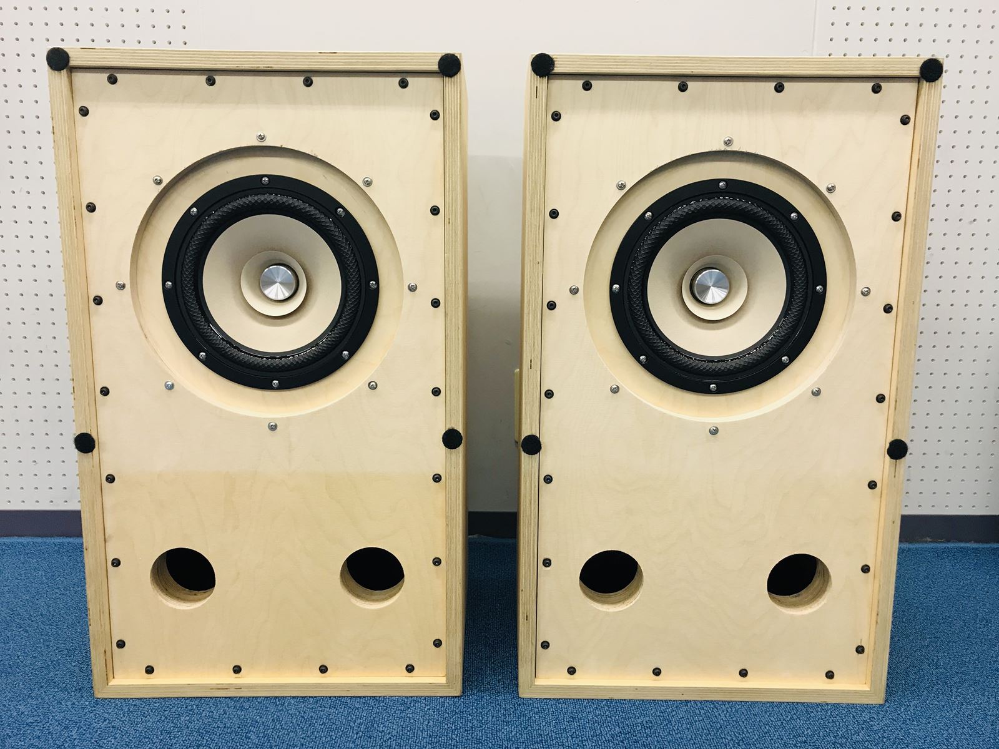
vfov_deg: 49.7
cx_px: 500
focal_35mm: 28
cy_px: 374
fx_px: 808
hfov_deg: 63.4
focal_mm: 3.99
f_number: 1.8
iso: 32
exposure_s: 1/33
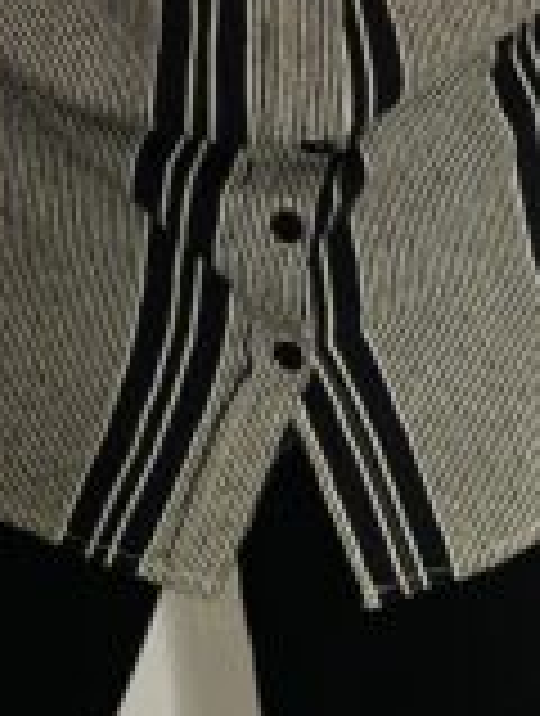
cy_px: -363
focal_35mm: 87
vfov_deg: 19.5
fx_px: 1802
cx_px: 216
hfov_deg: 17.0
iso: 400
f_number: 1.8
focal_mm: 4.25
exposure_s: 1/48
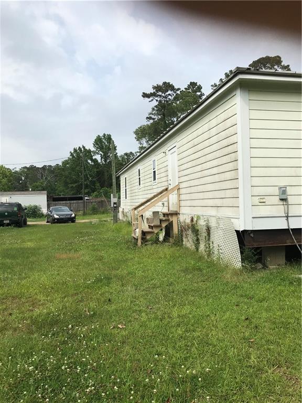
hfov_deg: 49.7
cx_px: 151
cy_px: 202
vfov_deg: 63.4
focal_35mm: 28
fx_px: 326
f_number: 1.8
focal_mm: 3.99
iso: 20
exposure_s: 1/2660
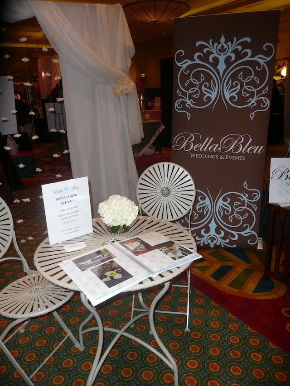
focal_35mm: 28
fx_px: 313
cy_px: 193
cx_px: 145
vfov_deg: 63.4
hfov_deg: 49.8
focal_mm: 4.6
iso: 160
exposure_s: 1/30
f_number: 3.3
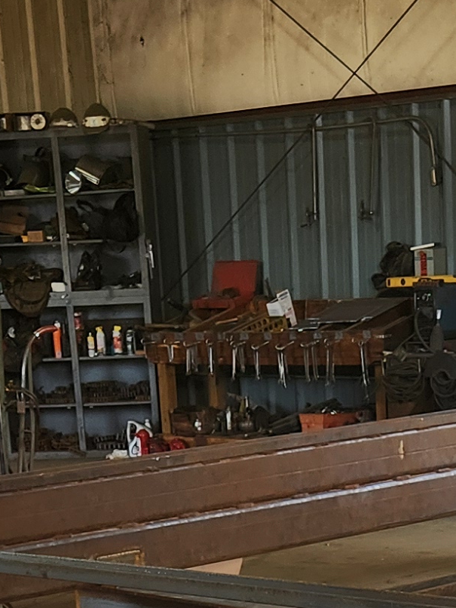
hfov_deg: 13.0
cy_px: 1012
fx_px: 2003
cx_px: 282
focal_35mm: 114
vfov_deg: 15.4
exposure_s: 1/180
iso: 25
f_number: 1.8
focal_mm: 5.4
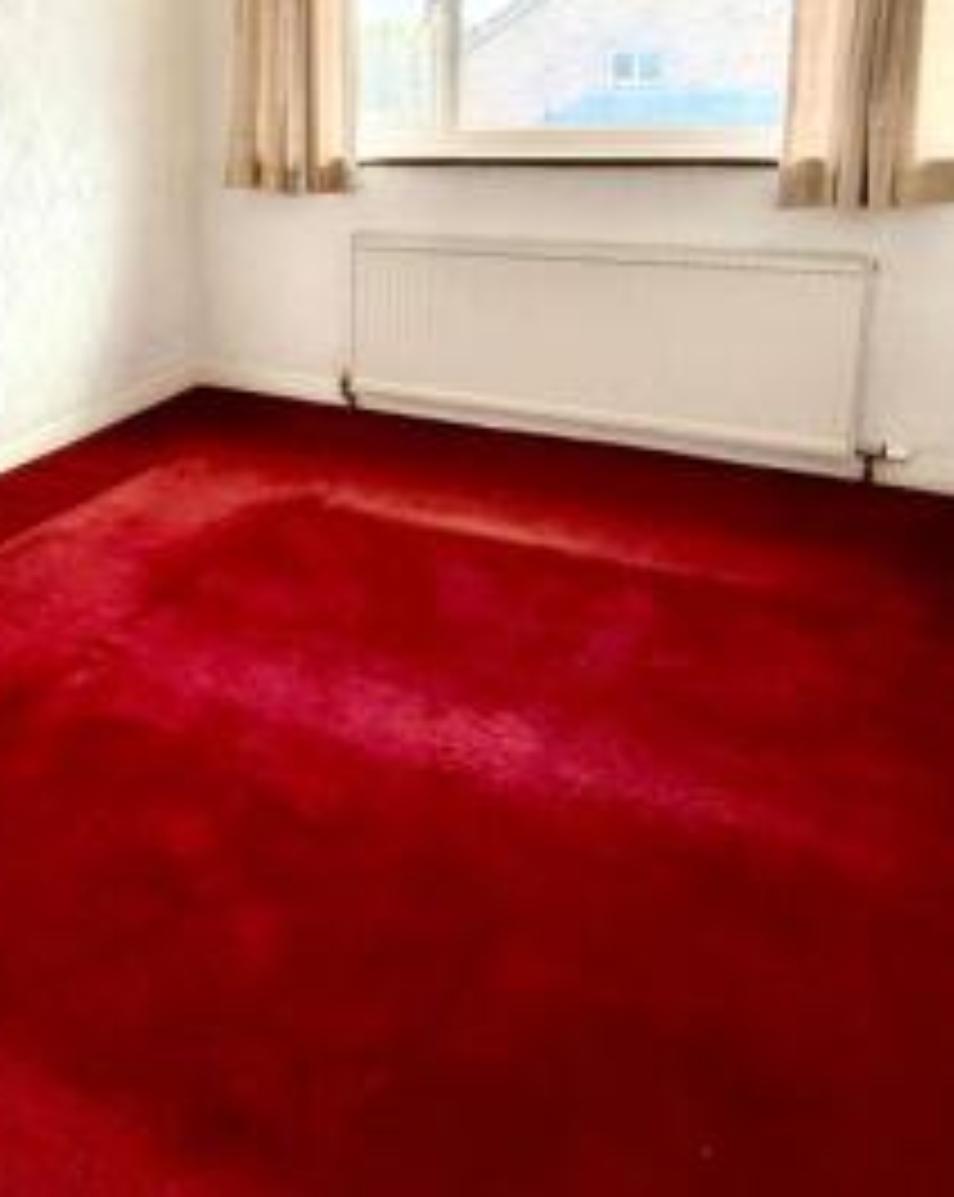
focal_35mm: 30
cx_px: 92
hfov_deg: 44.0
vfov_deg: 56.3
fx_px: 1061
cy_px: 317
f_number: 2.2
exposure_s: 1/99
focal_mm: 2.22
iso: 250
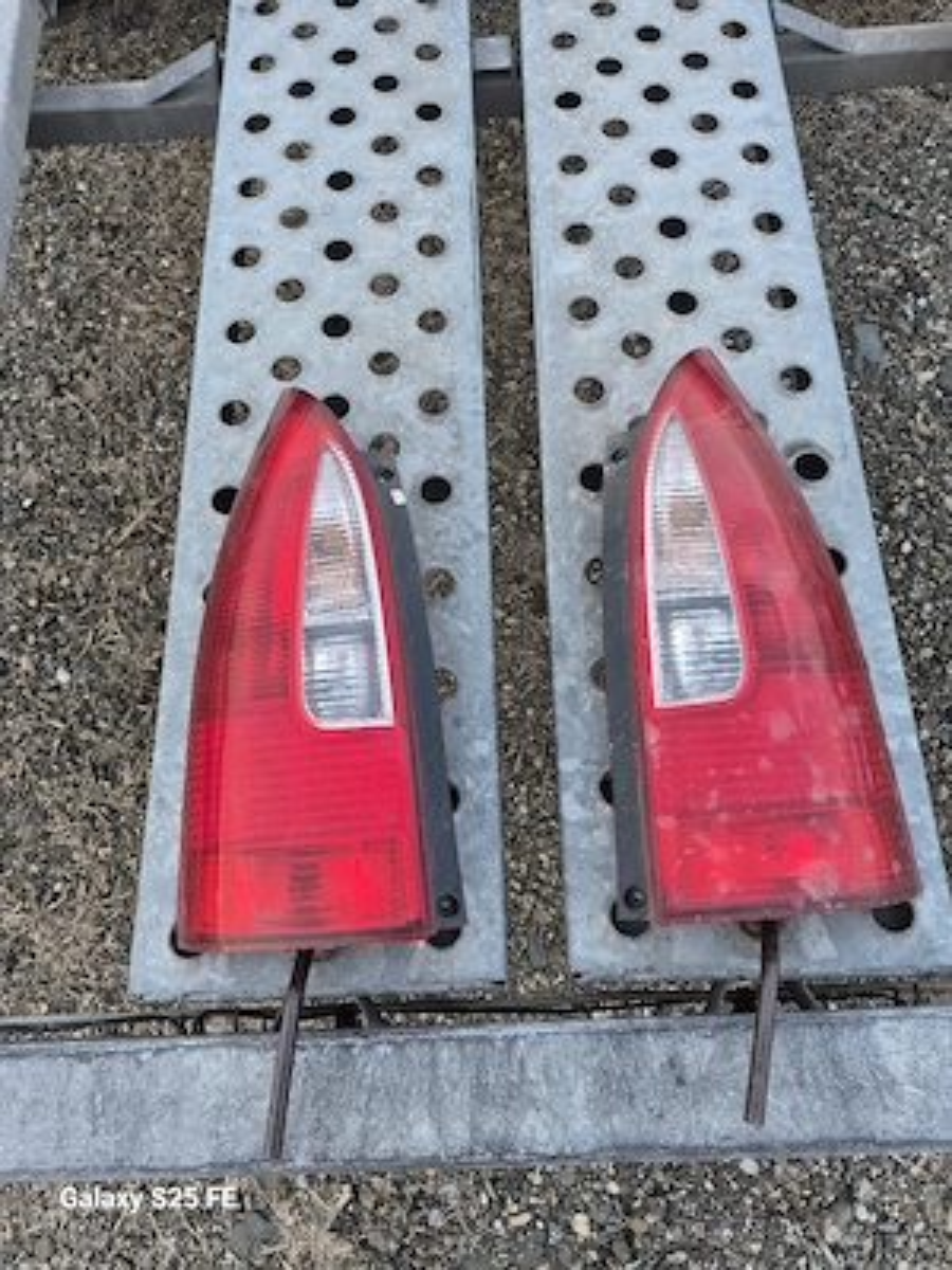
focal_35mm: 23
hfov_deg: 58.9
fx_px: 843
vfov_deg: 73.9
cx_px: 476
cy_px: 635
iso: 200
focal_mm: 5.4
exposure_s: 1/182
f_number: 1.8
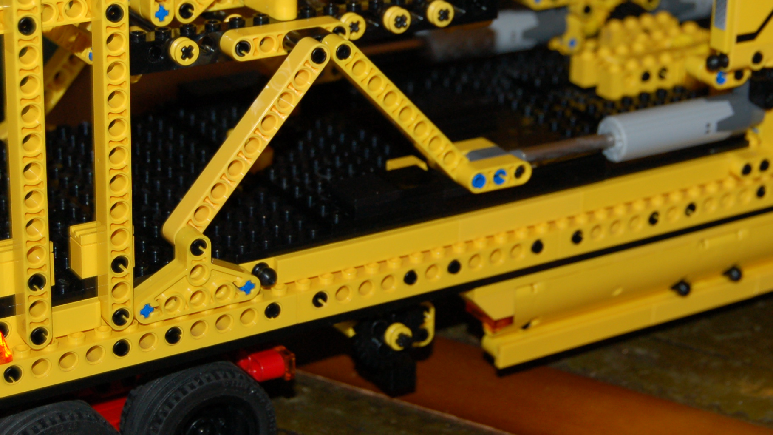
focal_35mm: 91
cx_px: 448
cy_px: 104
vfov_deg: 13.3
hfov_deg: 23.4
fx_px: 1862
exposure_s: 1/60
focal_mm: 35
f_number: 4.8
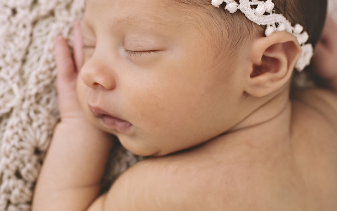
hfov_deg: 29.4
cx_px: 167
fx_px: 643
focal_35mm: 70
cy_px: 80
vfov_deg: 18.6
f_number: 3.5
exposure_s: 1/250
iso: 500
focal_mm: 35
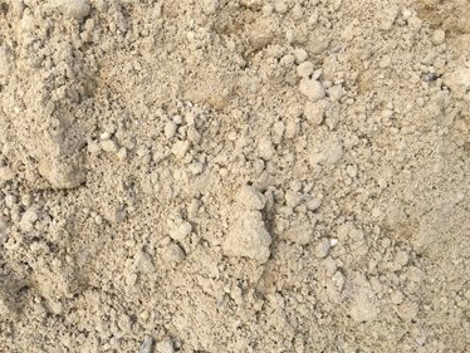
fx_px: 421
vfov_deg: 45.5
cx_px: 226
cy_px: 187
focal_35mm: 31
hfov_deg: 58.3
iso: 25
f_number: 2.2
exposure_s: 1/506
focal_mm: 4.15
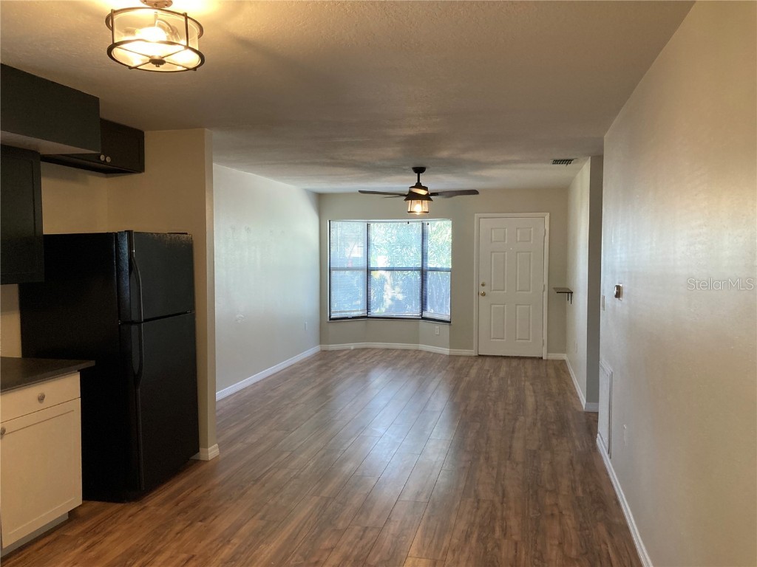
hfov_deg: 63.4
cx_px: 378
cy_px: 284
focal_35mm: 28
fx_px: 612
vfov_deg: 49.7
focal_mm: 3.99
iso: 200
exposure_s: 1/60
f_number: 1.8
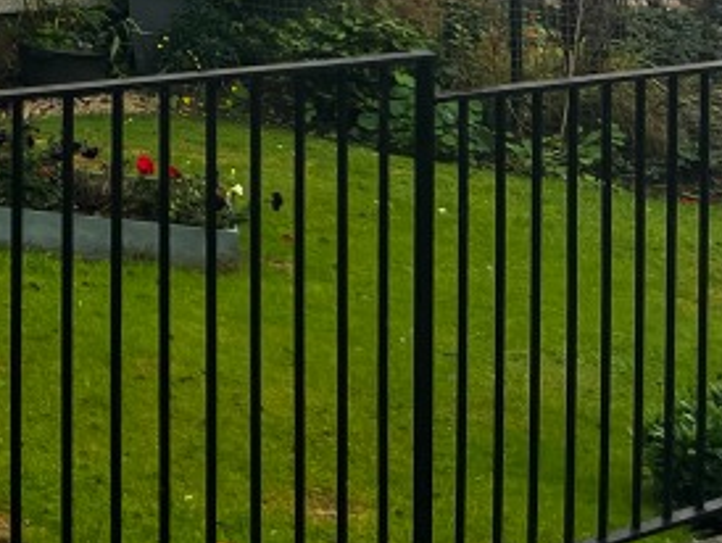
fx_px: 2025
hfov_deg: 16.7
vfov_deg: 13.9
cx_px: -585
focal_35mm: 97
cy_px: -372
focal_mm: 5.7
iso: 50
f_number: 1.5
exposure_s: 1/439
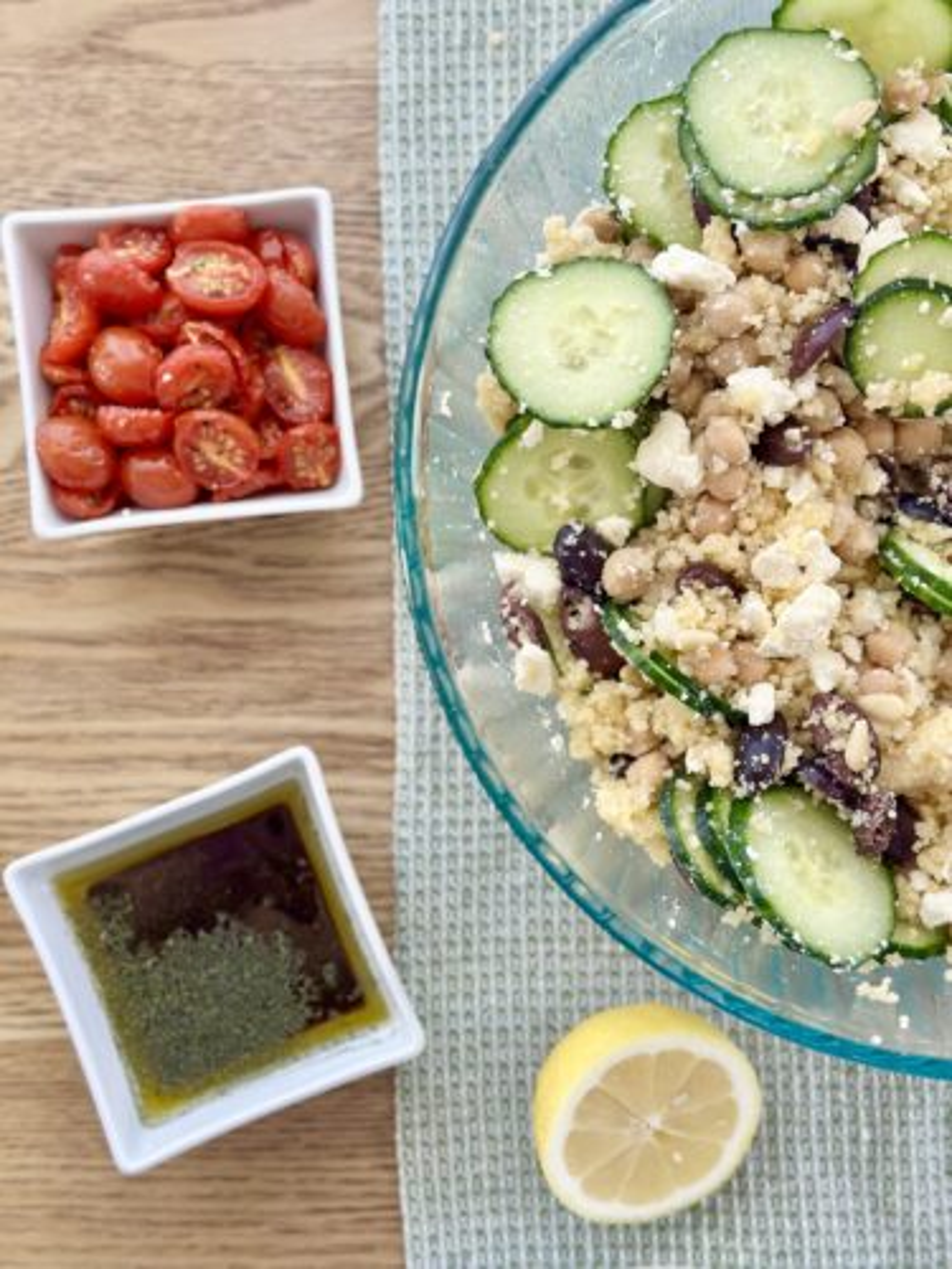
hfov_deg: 30.3
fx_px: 1760
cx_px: 476
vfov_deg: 39.7
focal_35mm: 48
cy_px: 634
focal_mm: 6.86
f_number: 1.78
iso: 125
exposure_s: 1/118
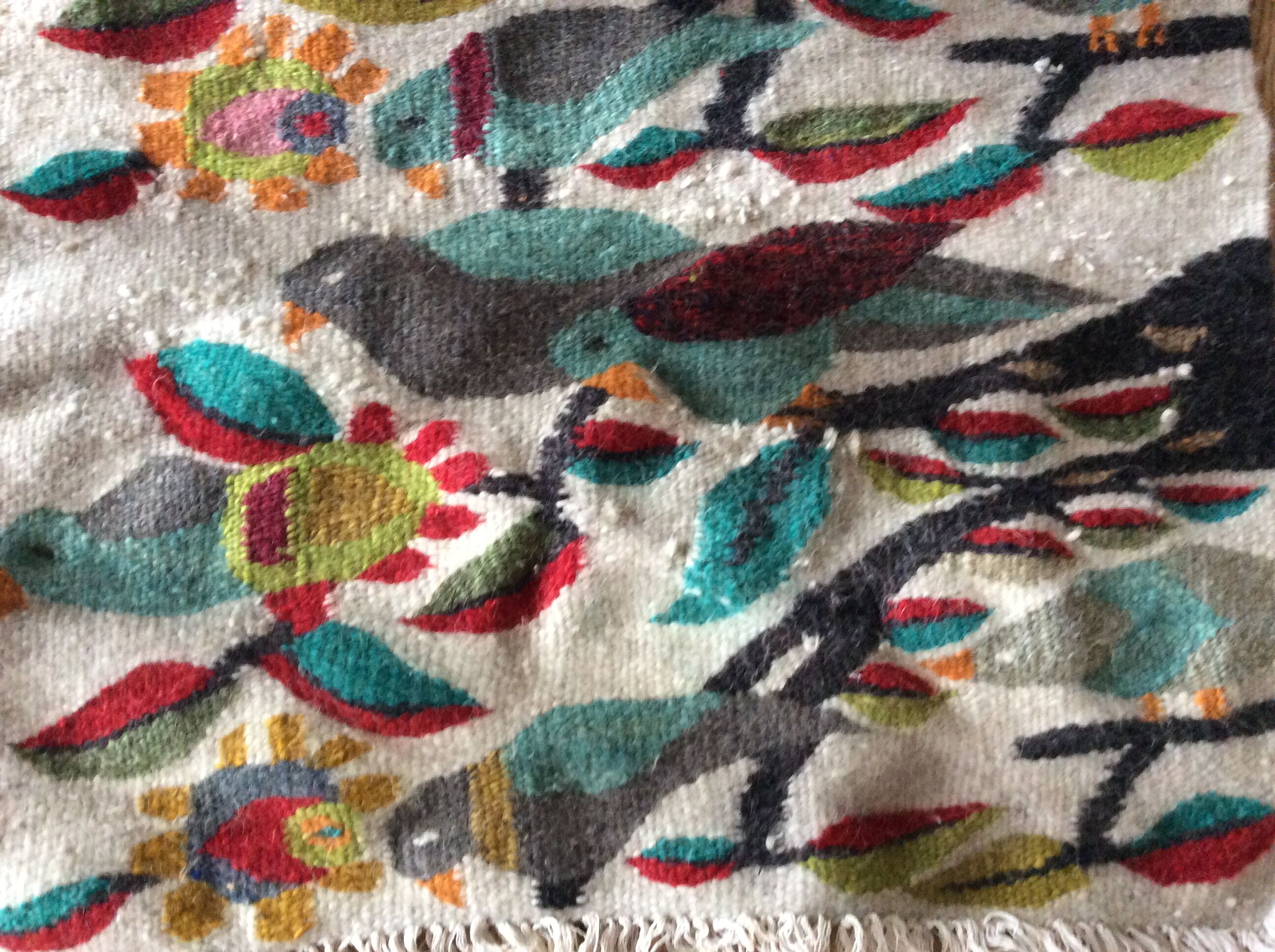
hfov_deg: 56.9
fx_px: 1177
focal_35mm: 32
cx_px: 638
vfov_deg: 44.1
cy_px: 476
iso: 200
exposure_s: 1/25
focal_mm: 3.3
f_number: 2.4
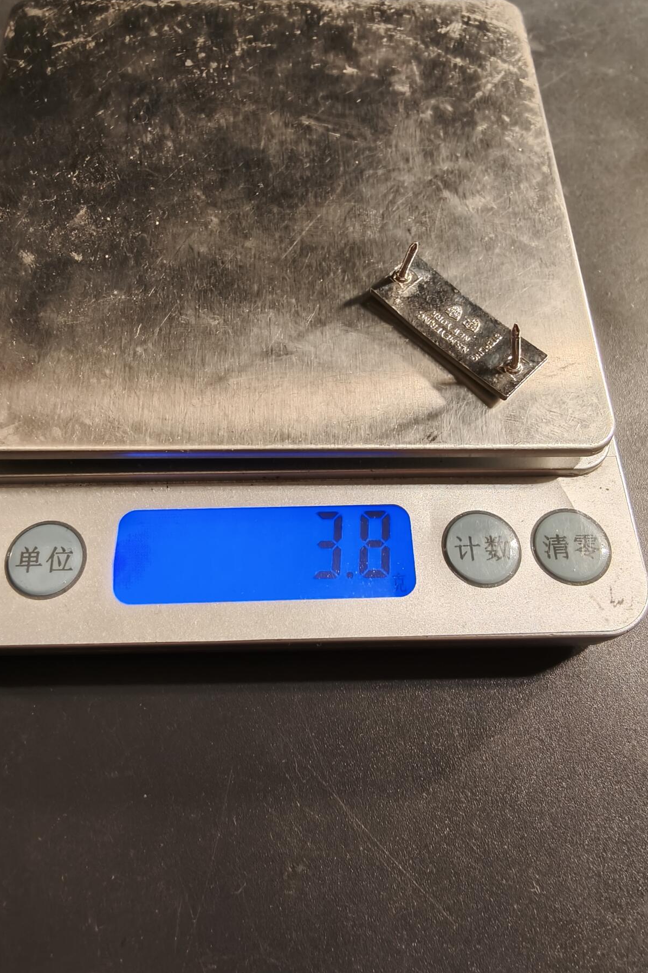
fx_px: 648
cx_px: 303
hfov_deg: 53.1
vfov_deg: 73.7
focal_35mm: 24
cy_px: 486
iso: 160
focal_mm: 2.32
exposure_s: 1/55.2
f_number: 2
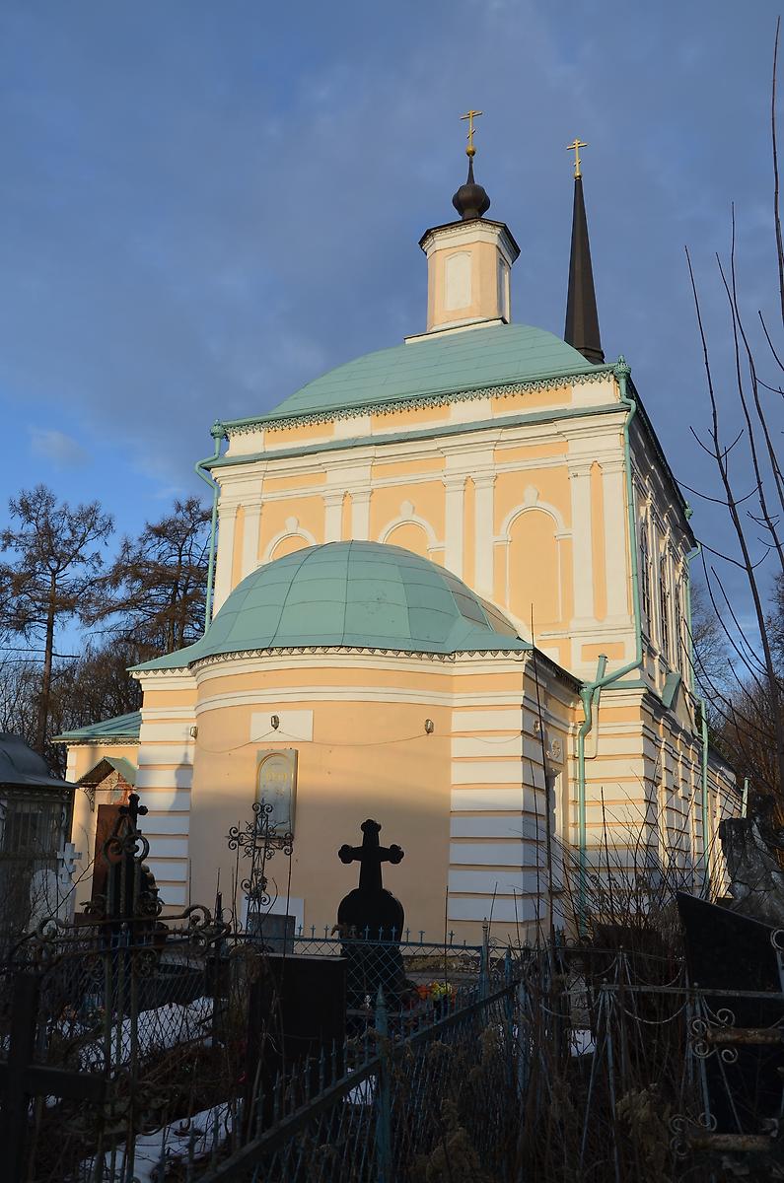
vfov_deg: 59.6
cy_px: 592
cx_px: 392
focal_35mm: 32
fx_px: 1033
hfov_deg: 41.5
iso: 125
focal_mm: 21
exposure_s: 1/250
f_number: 8
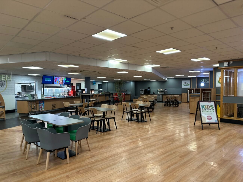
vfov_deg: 56.8
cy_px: 91
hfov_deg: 71.6
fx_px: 168
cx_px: 122
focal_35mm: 24
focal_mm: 6.86
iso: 160
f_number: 1.78
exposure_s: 1/50
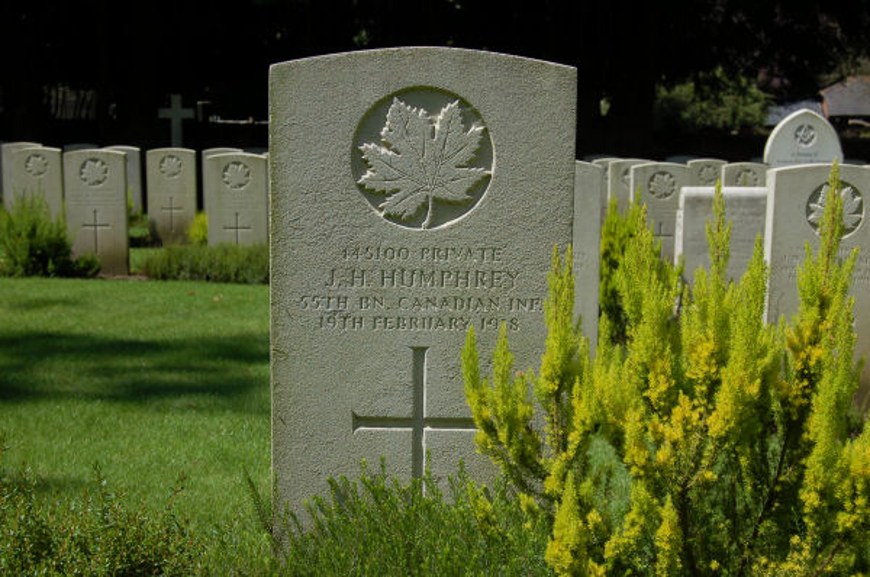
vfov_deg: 23.7
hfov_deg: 35.1
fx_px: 1375
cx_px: 435
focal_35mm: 57
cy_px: 288
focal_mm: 38
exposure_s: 1/400
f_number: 10
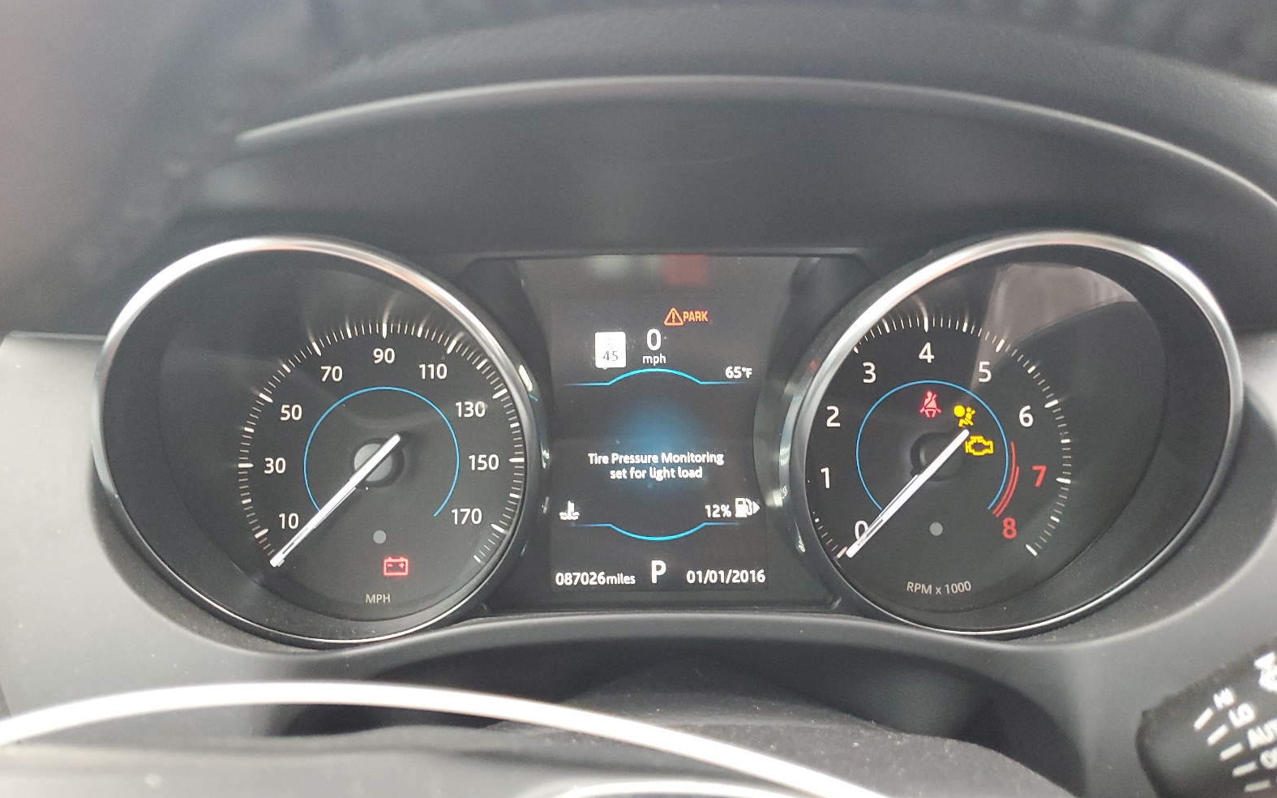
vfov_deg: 44.5
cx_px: 643
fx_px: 974
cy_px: 359
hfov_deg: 66.5
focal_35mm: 28
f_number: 1.5
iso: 279
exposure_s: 1/60.2
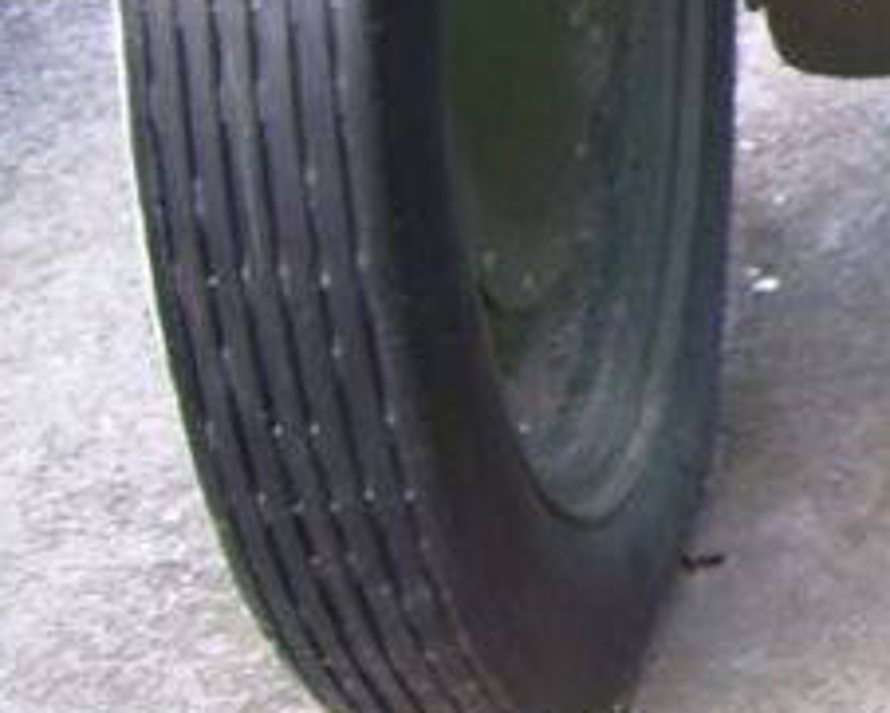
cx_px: 1528
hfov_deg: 13.7
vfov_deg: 11.7
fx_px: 3373
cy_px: -256
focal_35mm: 128
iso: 80
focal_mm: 6
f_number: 2.7
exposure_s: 1/60
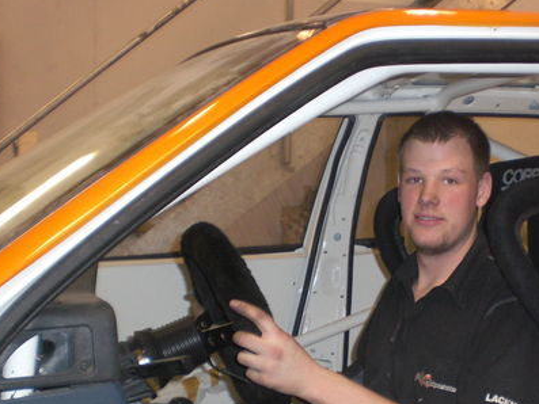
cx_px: 371
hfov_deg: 32.9
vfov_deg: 25.1
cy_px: 278
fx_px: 903
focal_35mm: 58
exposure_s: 1/60
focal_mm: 6.3
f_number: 3.1
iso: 200
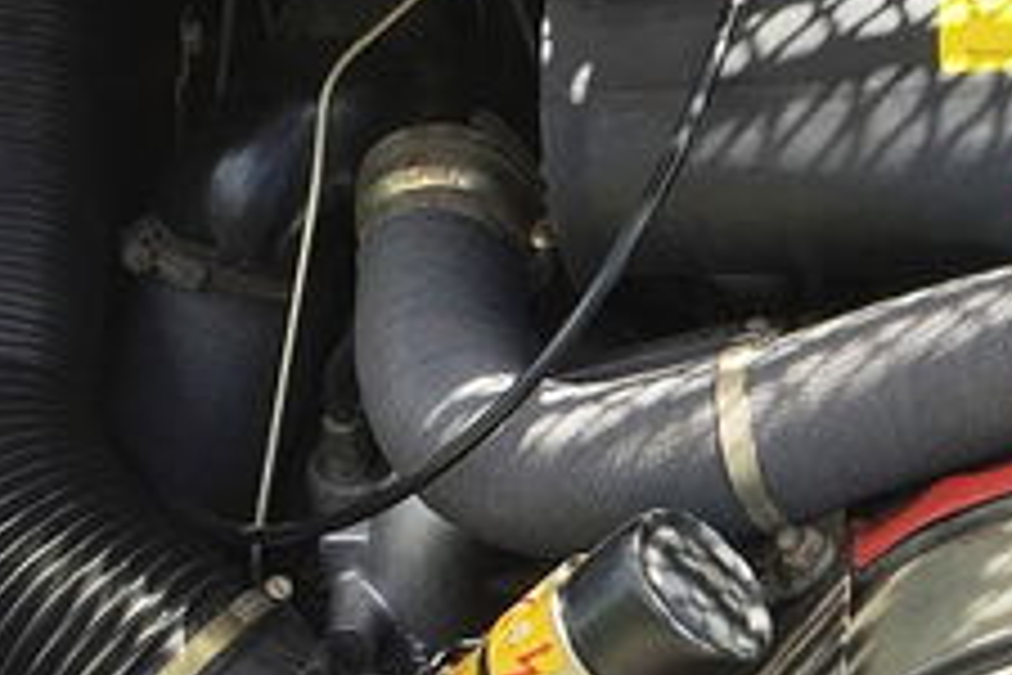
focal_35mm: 103
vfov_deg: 13.1
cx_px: 1147
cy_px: 688
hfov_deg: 18.9
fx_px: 2895
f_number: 2.2
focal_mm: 4.15
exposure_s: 1/243
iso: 25
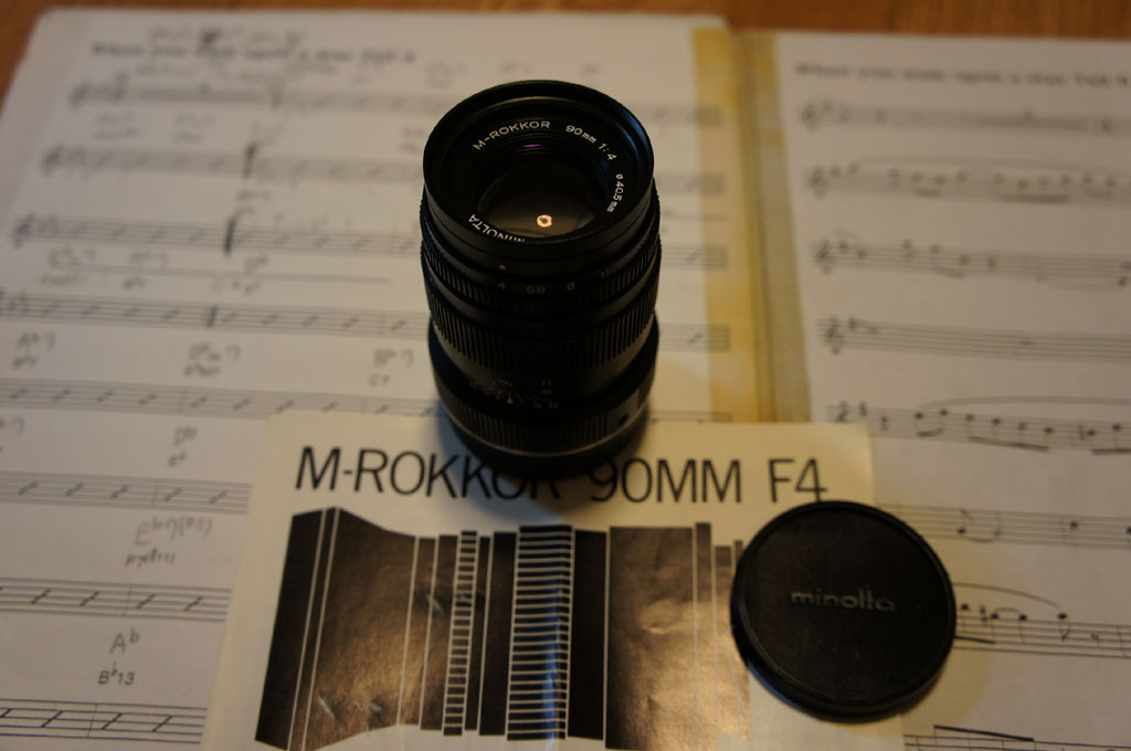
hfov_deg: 55.2
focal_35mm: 34
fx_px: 1082
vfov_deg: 38.3
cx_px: 566
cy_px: 376
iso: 250
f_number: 4
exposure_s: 1/40
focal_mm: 23
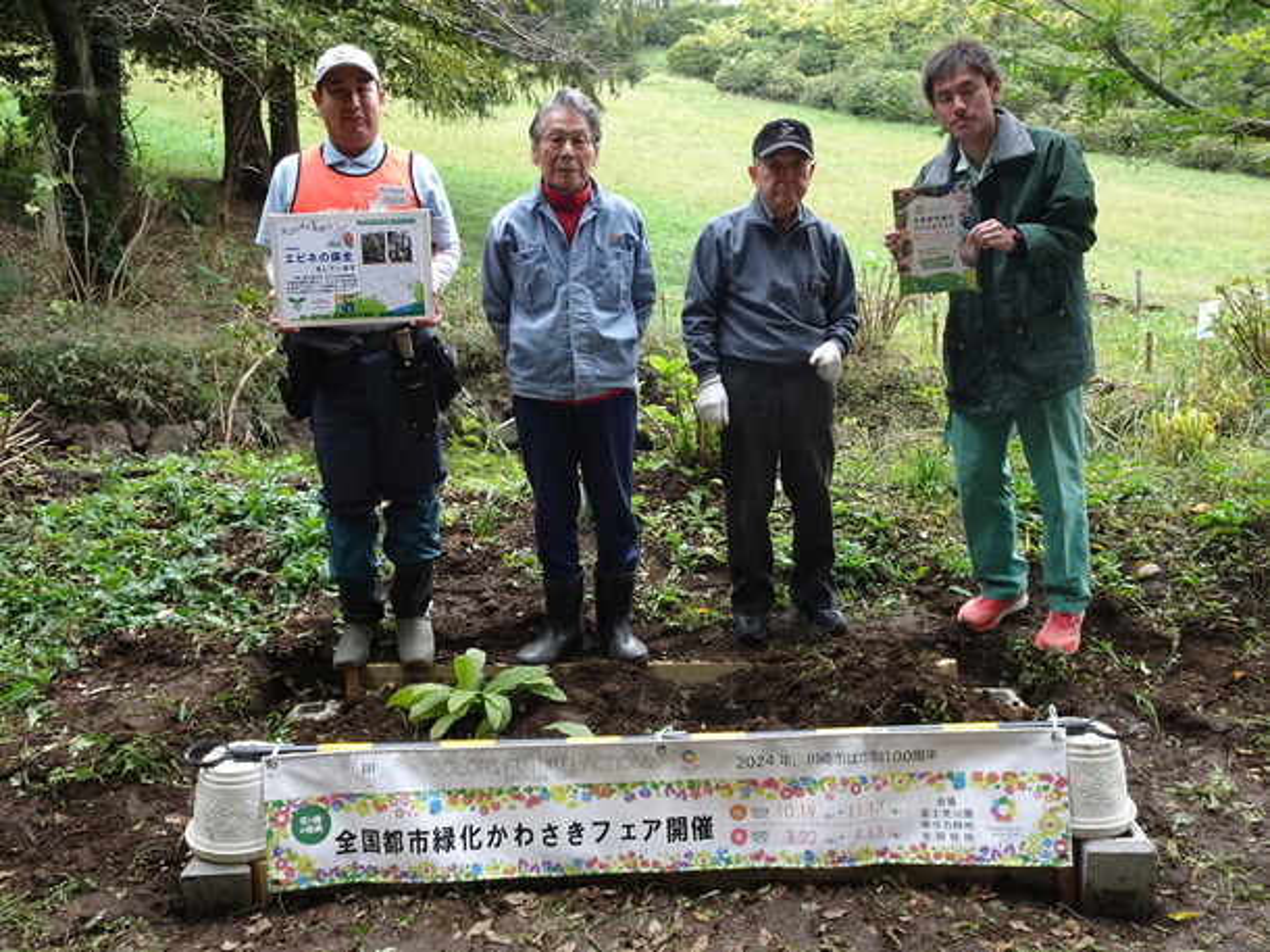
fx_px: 1210
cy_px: 476
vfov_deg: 42.9
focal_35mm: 33
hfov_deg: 55.4
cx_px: 635
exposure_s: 1/40
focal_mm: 5.61
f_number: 4
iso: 125
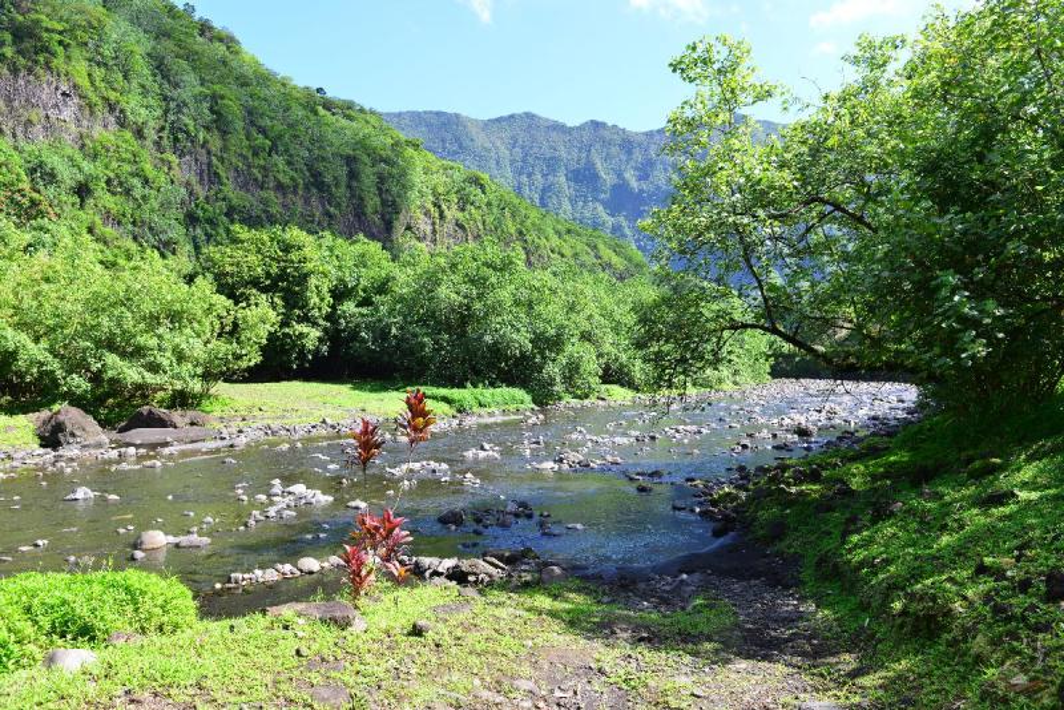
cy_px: 355
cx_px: 532
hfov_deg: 73.7
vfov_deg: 53.2
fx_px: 710
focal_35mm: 24
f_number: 8
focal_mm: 24
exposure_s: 1/125
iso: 200
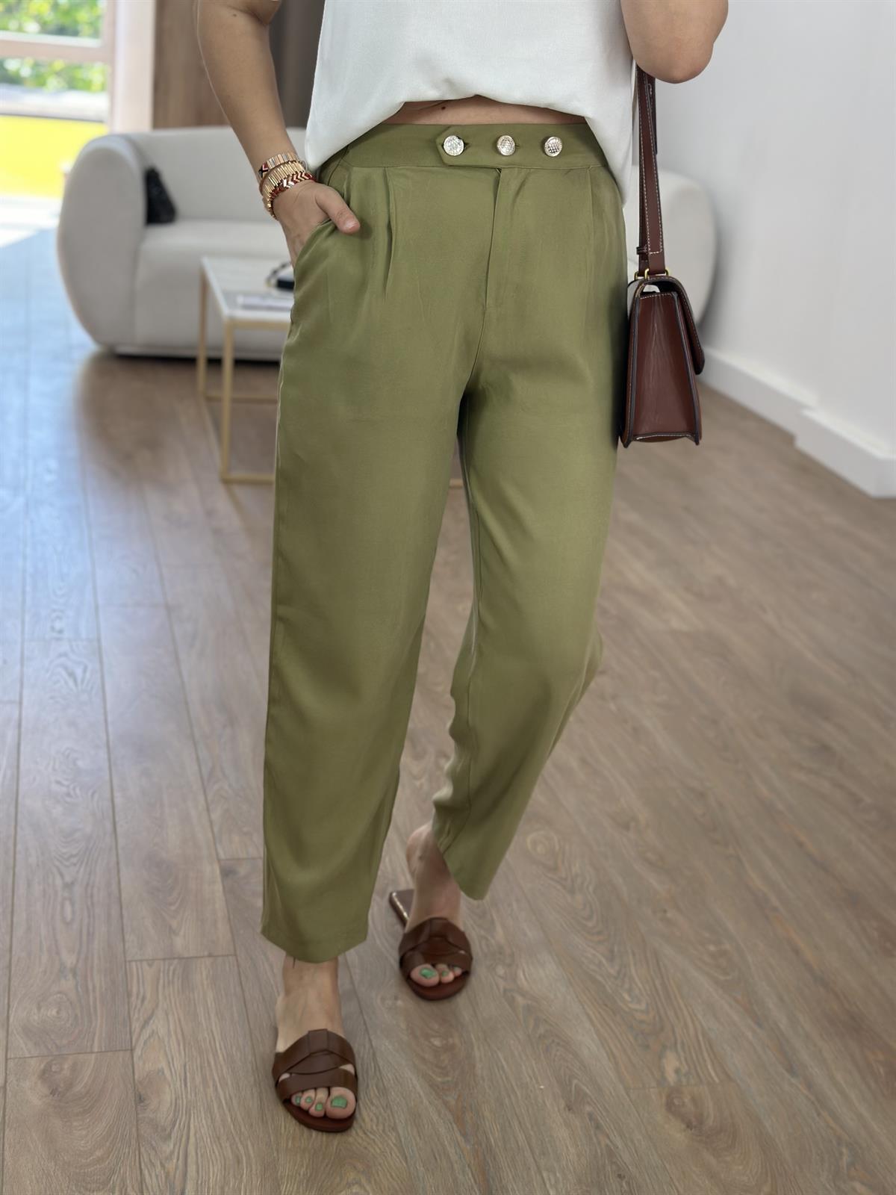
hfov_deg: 30.3
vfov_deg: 39.7
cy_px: 598
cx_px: 448
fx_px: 1657
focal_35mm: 48
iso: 80
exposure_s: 1/269
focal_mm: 6.86
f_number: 1.78
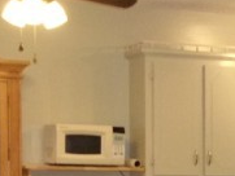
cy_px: 282
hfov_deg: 12.6
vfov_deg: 9.4
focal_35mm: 153
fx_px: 1039
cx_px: 280
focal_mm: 4.9
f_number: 3
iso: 320
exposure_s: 1/34
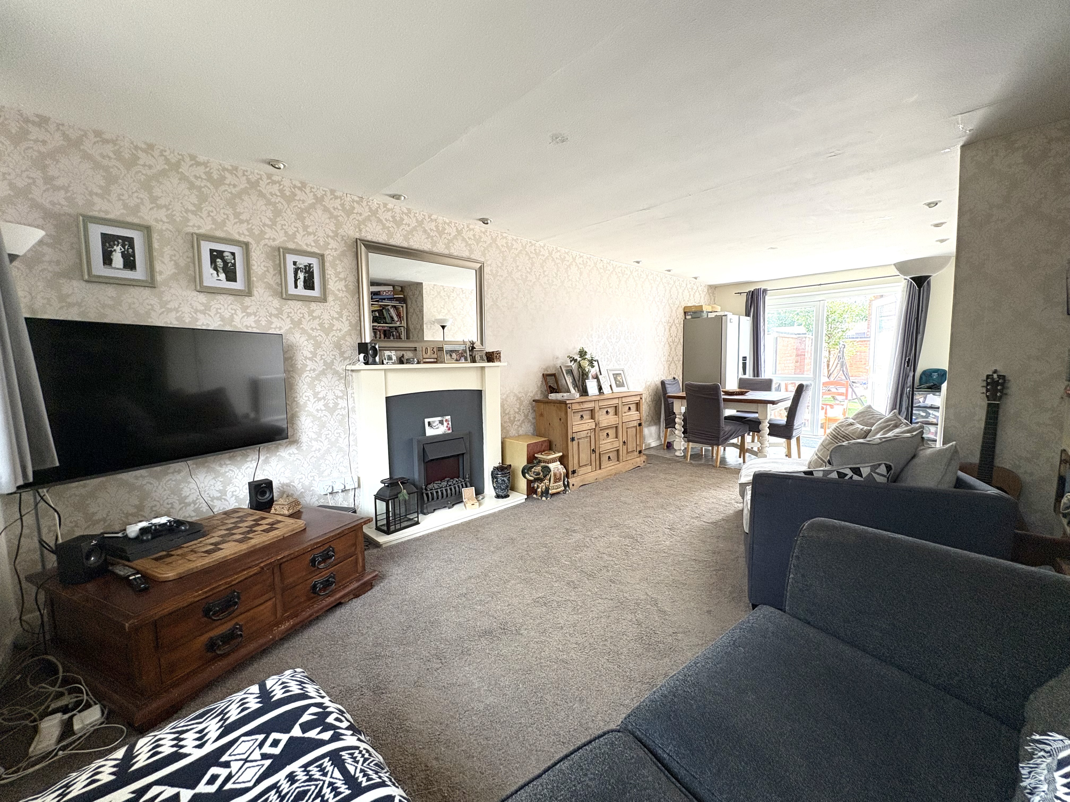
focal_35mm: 14
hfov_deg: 102.1
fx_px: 433
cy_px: 401
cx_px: 535
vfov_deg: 85.7
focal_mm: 2.22
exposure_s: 1/99
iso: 100
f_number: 2.2
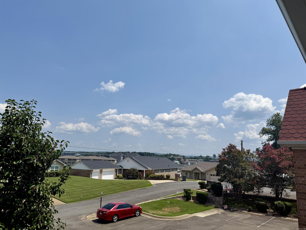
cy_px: 115
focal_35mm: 24
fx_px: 212
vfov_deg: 56.8
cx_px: 153
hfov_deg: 71.6
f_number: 1.78
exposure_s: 1/9091
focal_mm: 6.76
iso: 80
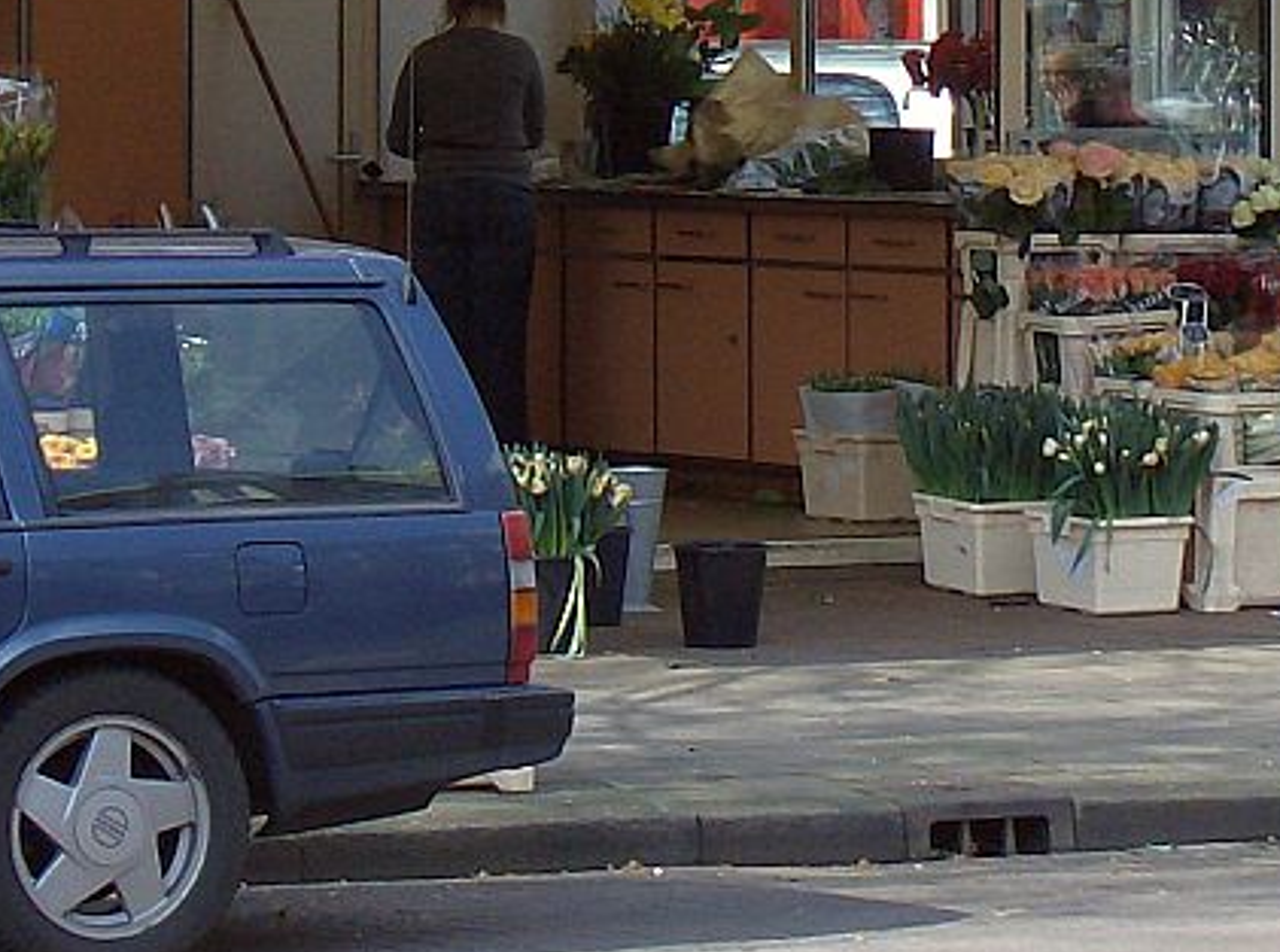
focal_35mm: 263
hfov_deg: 7.6
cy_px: -151
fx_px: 9695
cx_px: 547
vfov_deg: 5.6
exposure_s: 1/361
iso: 100
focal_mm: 18
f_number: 4.8
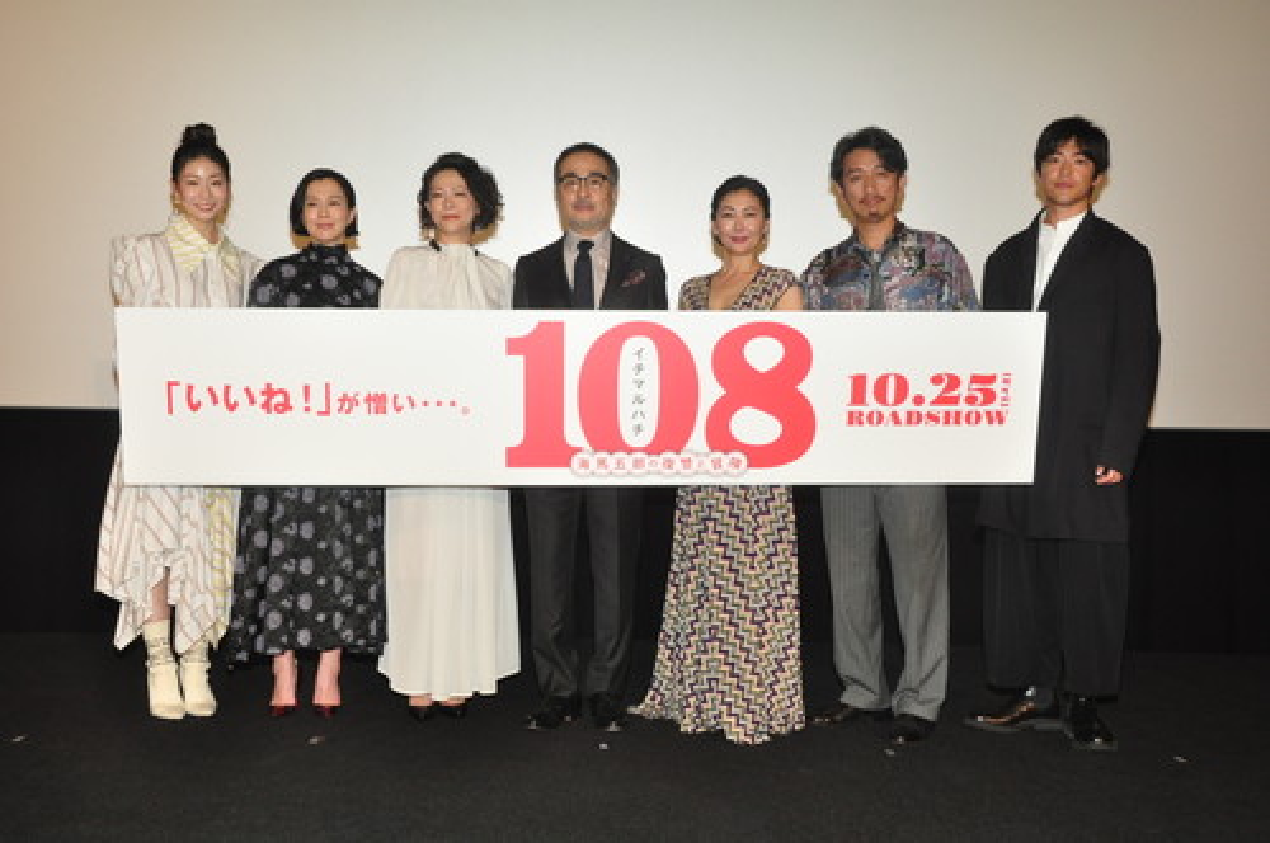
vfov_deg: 32.9
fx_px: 1427
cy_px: 422
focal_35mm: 40
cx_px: 635
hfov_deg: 48.0
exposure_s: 1/160
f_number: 5.6
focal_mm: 27
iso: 800
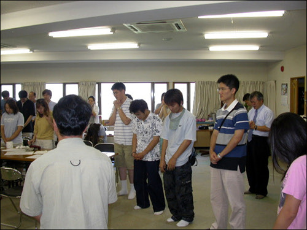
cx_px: 154
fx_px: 337
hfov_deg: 49.0
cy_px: 115
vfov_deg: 37.7
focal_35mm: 38
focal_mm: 7.85
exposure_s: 1/48.7
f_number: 3
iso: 100
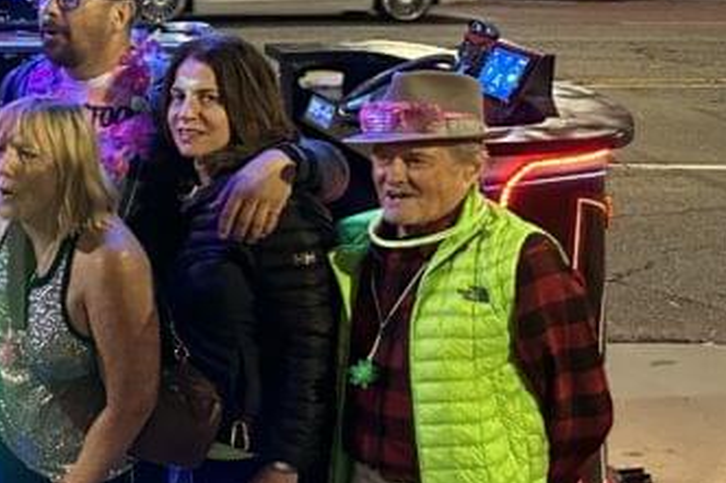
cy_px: 181
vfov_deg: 17.7
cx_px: -297
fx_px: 1552
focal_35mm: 77
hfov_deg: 22.6
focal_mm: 6.86
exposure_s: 1/25
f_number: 1.78
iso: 800
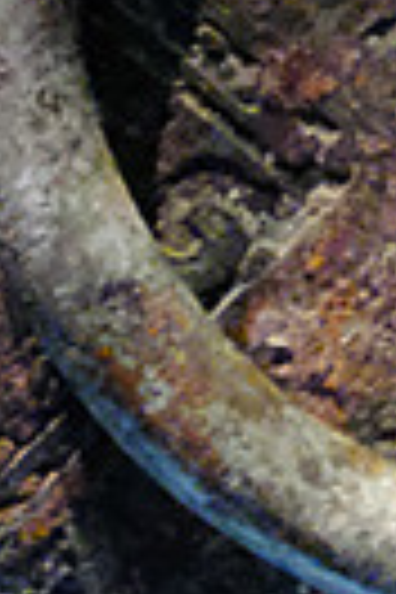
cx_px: 511
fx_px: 7276
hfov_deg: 3.1
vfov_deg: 4.6
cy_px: -428
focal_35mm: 441
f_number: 14
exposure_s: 1/10
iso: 12800
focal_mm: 48.6
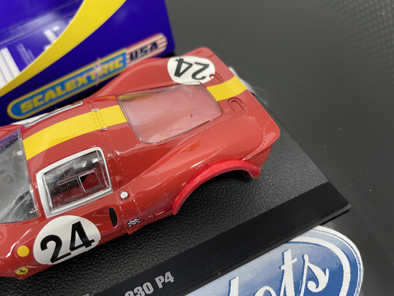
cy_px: 148
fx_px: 296
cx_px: 197
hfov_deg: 67.3
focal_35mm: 26
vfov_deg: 53.1
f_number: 1.6
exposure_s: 1/30
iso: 500
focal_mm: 4.2
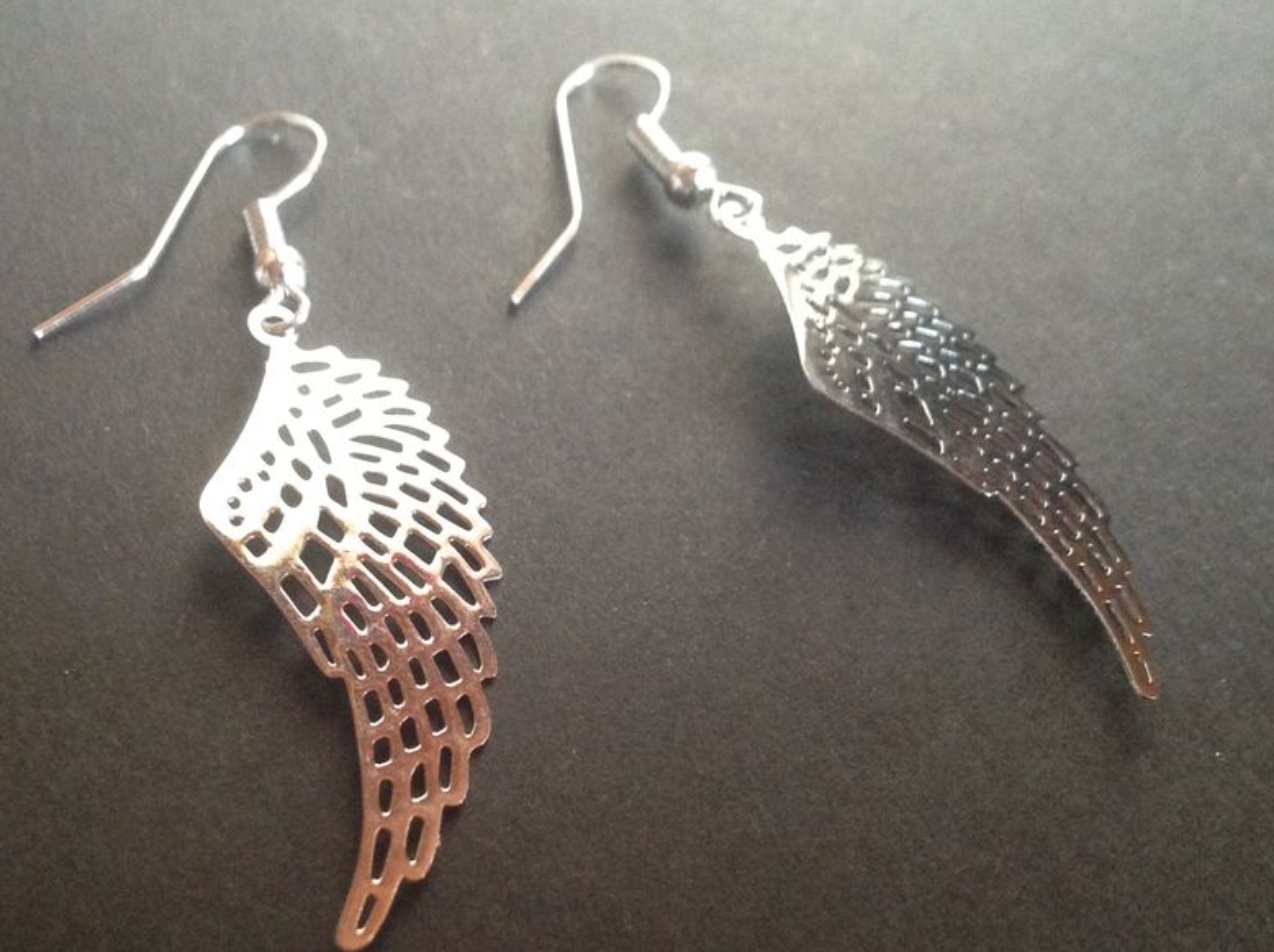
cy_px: 543
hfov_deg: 42.0
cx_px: 531
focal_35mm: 45
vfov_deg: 32.1
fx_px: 1654
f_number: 2.4
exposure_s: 1/15
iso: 500
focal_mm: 4.28
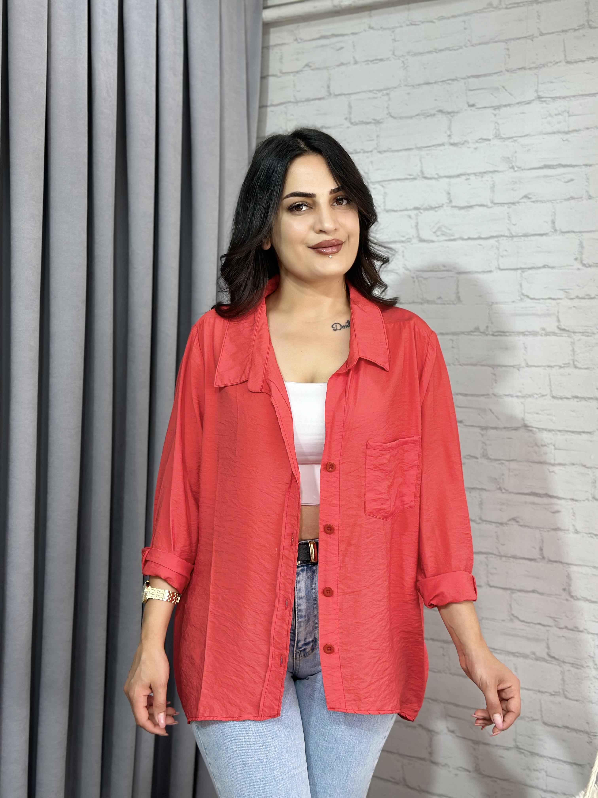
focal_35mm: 48
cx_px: 299
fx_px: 1106
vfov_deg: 39.7
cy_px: 399
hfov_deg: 30.3
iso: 80
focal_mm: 6.86
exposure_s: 1/141
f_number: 1.78
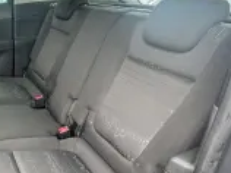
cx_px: 61
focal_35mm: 32
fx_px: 213
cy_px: 103
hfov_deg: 54.6
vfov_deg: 43.9
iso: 250
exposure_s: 1/99
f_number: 2.2
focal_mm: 2.22
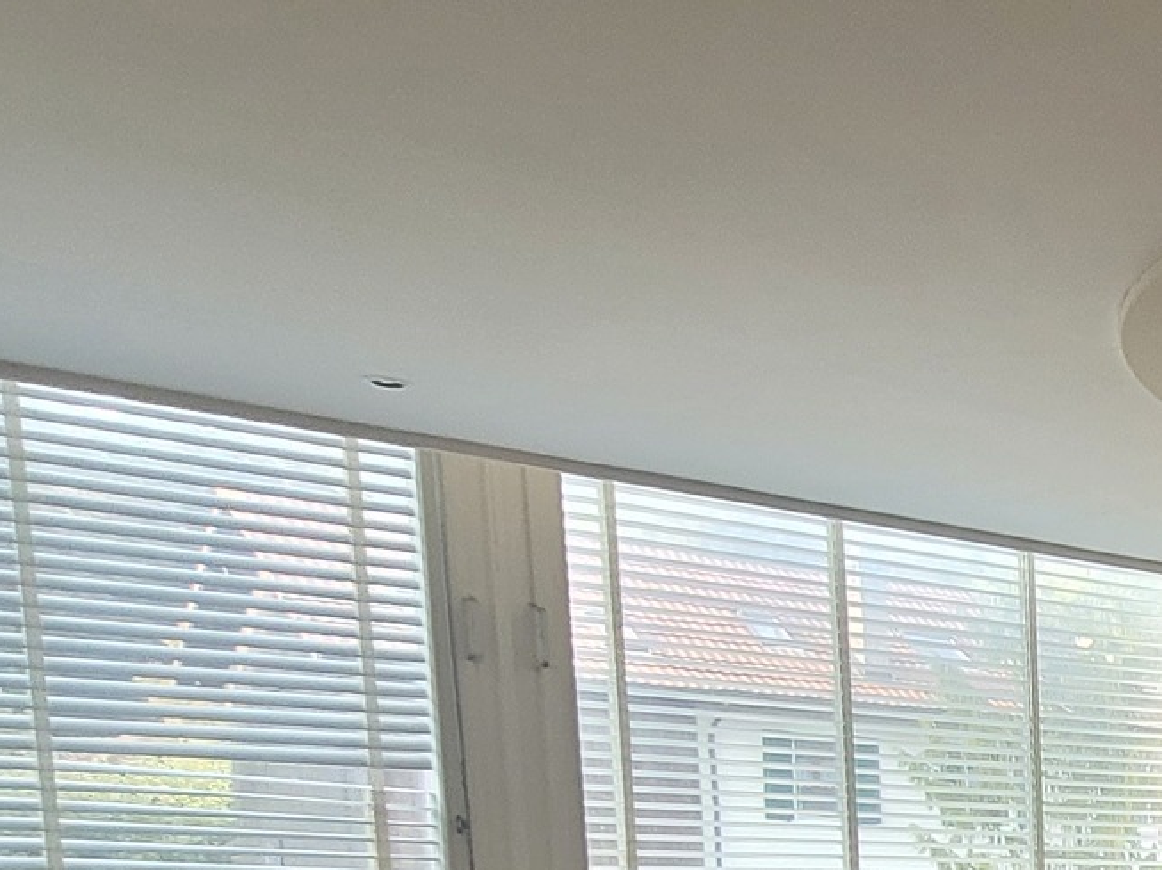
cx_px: 1669
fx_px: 1711
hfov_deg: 27.8
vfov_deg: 25.3
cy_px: 1082
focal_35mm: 51
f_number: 2.2
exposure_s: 1/50
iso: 125
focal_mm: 1.74
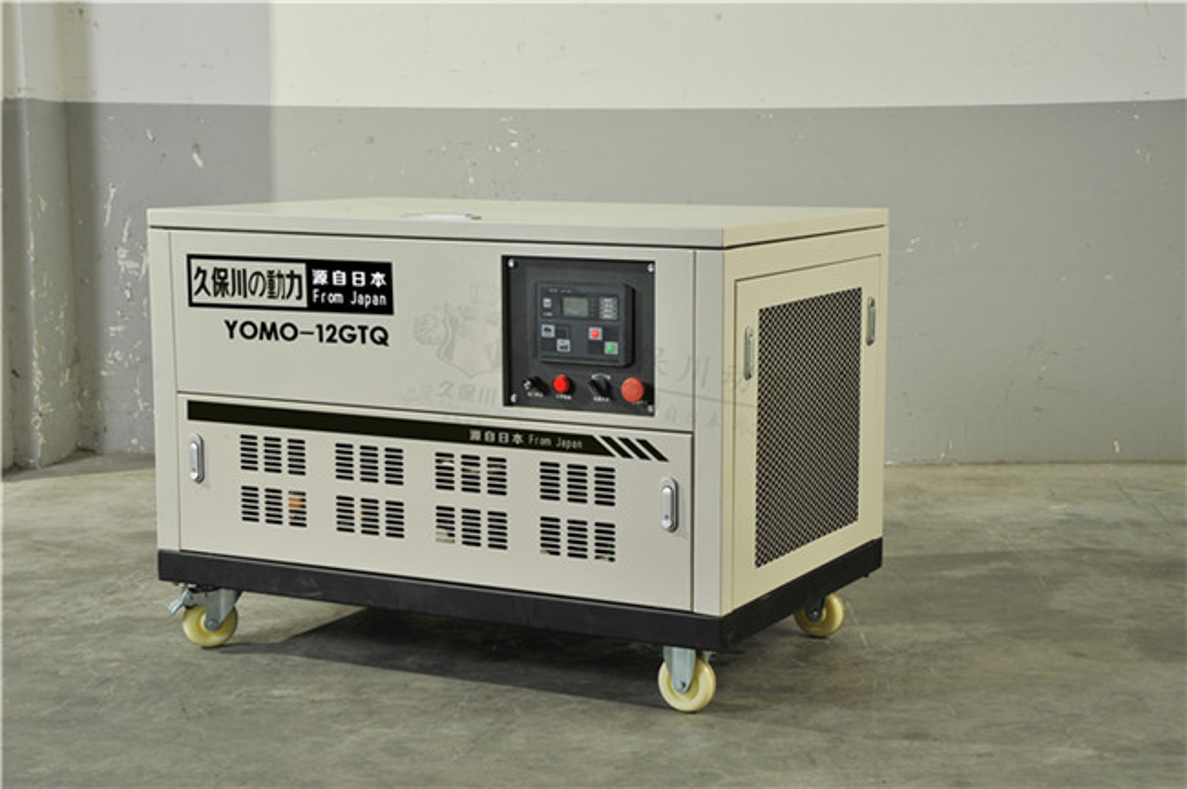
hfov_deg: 32.4
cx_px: 594
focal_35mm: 62
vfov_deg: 21.9
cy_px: 394
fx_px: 2042
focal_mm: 62
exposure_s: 1/125
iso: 160
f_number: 14
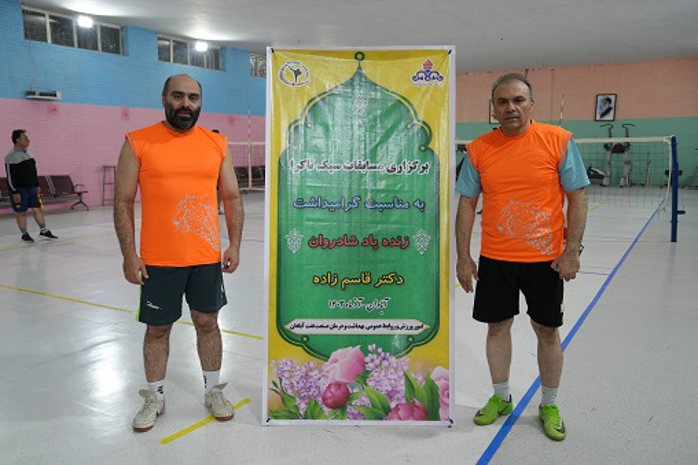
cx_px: 349
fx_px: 601
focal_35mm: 31
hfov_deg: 60.3
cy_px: 232
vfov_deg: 42.3
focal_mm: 31
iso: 1000
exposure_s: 1/160
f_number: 4
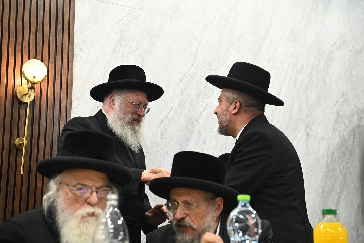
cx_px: 182
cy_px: 122
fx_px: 707
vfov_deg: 19.4
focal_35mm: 70
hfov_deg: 28.9
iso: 2000
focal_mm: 70
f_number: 5
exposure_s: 1/160
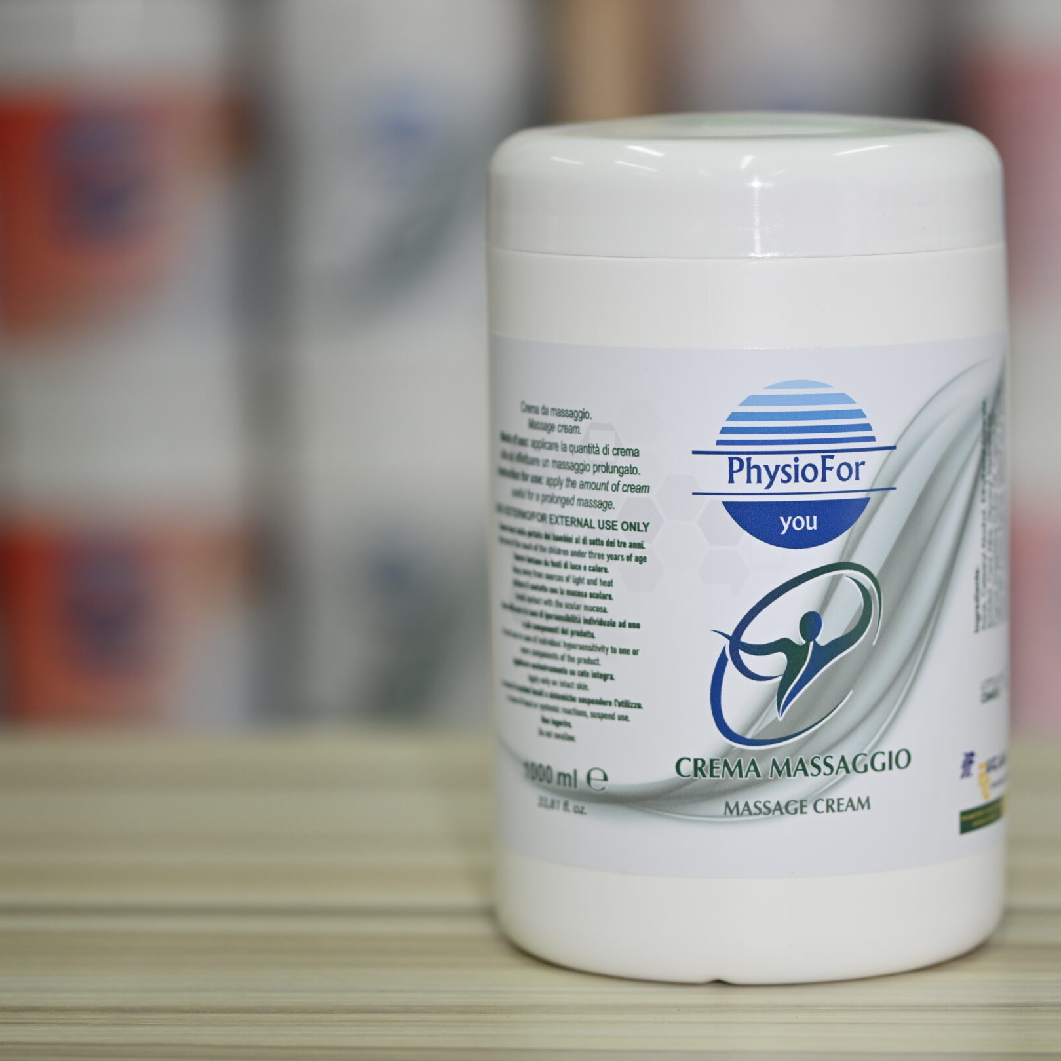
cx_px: 678
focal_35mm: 141
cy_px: 508
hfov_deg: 12.4
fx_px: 4889
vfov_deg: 12.4
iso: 320
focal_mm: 105
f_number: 3.5
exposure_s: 1/160
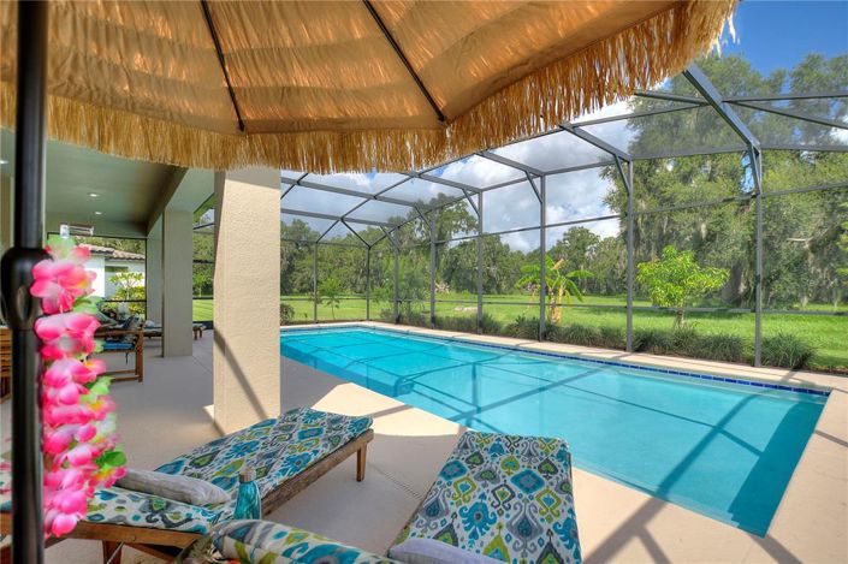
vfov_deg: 77.2
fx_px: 353
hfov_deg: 100.4
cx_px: 424
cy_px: 282
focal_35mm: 15
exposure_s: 1/250
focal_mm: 10
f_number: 4.5
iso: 100
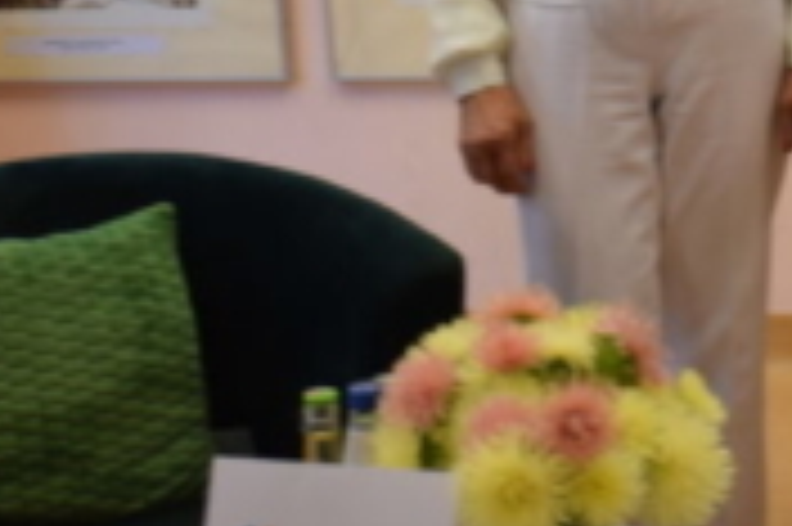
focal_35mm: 131
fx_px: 2879
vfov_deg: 10.3
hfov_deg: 15.1
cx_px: 950
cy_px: -128
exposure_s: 1/60
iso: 400
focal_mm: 24
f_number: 4
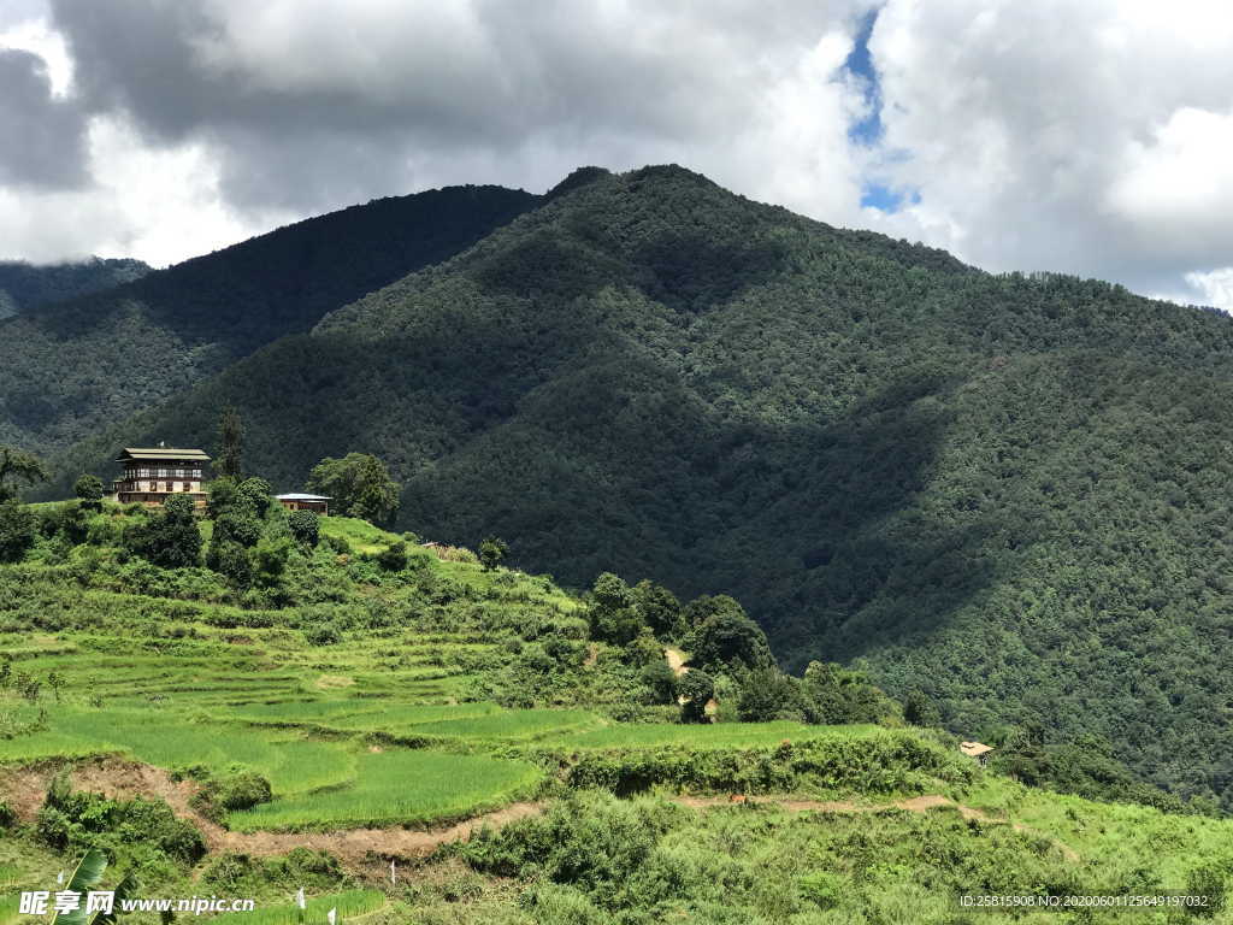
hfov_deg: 33.8
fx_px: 2030
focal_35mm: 57
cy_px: 462
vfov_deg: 25.7
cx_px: 616
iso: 20
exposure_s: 1/812
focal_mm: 6.6
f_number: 2.8
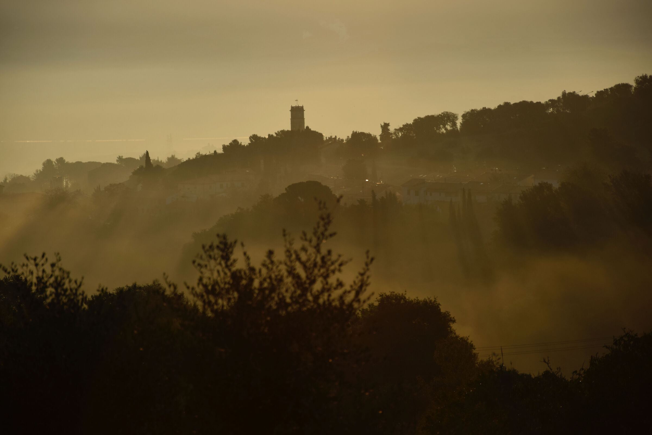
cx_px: 326
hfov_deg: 13.0
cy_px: 218
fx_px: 2852
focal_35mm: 158
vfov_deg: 8.7
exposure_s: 1/800
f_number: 5.6
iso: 100
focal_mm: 105
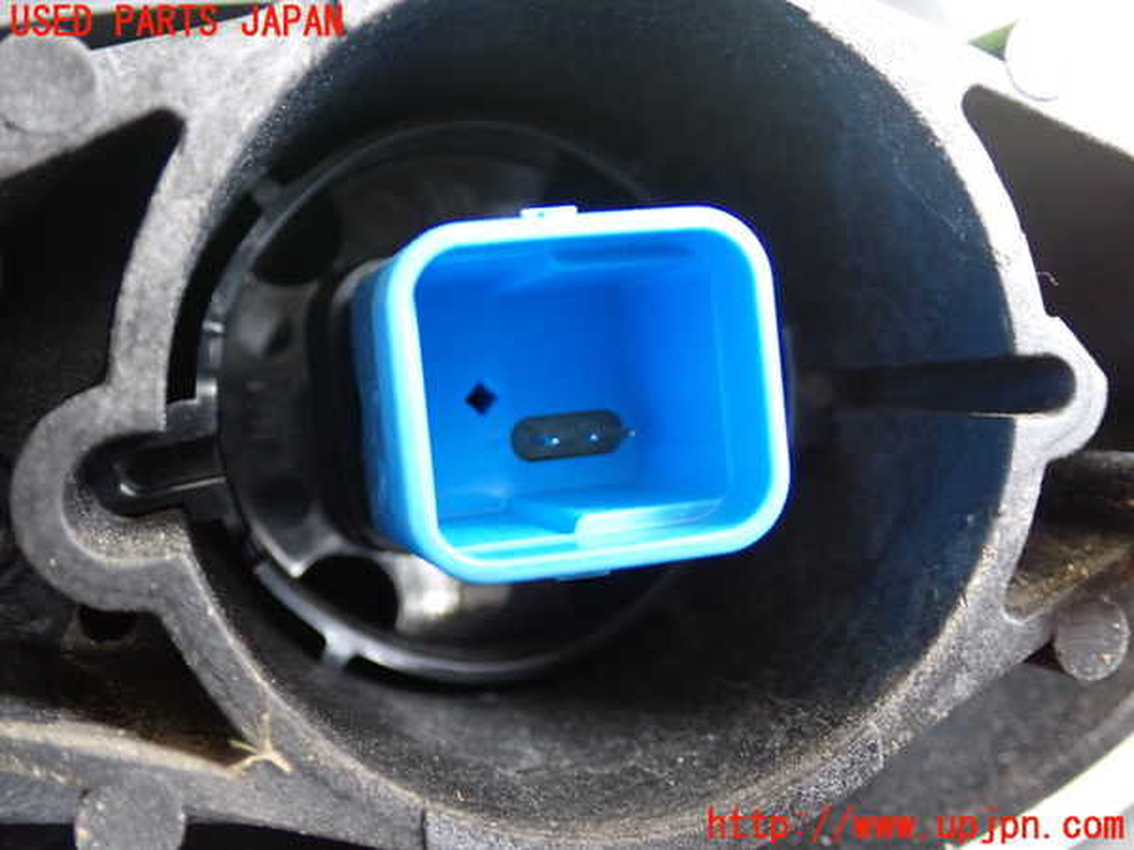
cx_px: 567
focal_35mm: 44
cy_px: 425
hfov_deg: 42.9
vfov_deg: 32.9
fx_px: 1441
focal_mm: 7.84
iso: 800
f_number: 2.9
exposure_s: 1/30
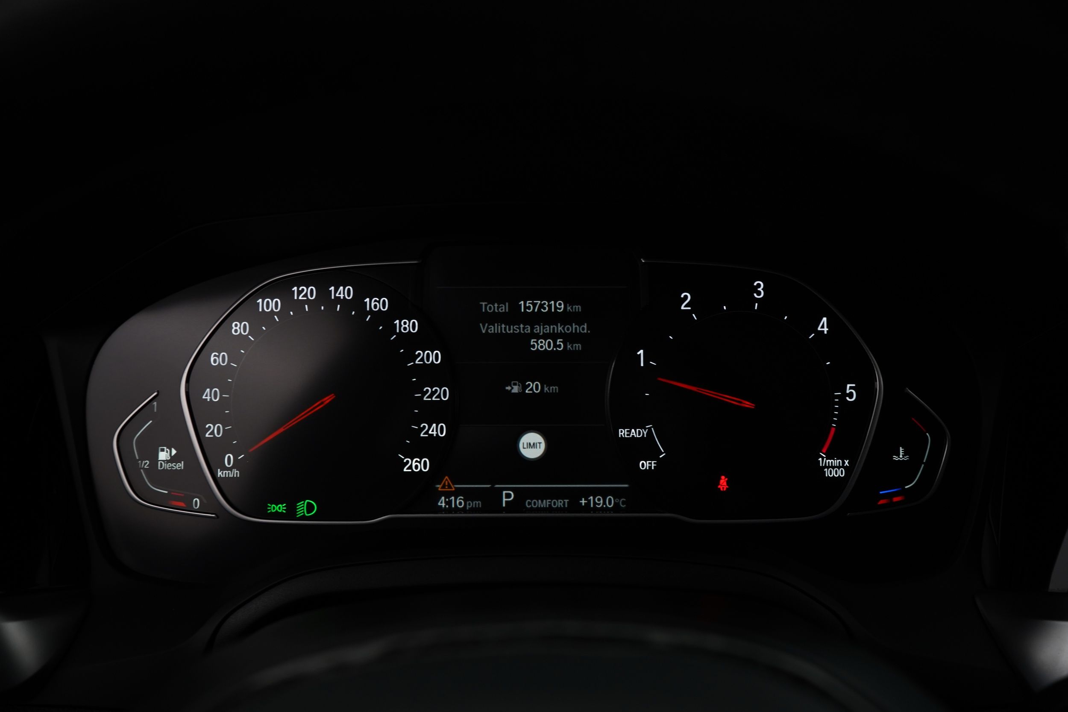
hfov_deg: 60.3
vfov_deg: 42.3
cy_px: 356
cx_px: 534
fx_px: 920
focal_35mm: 31
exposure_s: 1/13
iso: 800
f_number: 5.6
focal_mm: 31
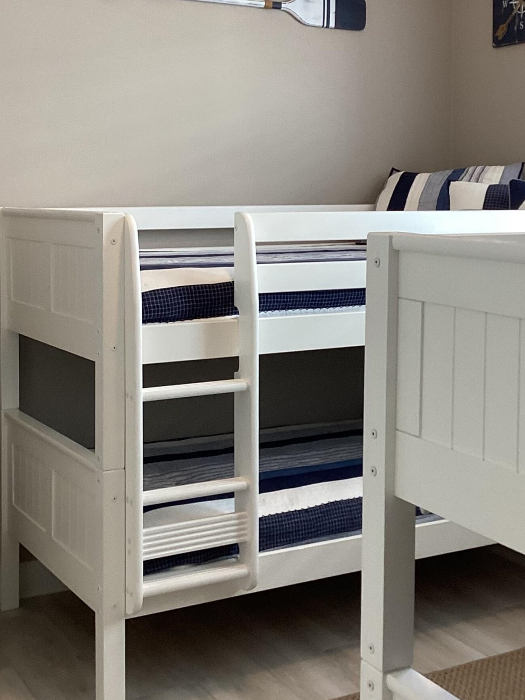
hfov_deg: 27.0
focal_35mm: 54
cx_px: 274
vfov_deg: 35.2
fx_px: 1092
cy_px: 231
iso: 125
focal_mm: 3.3
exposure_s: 1/60
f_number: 2.4
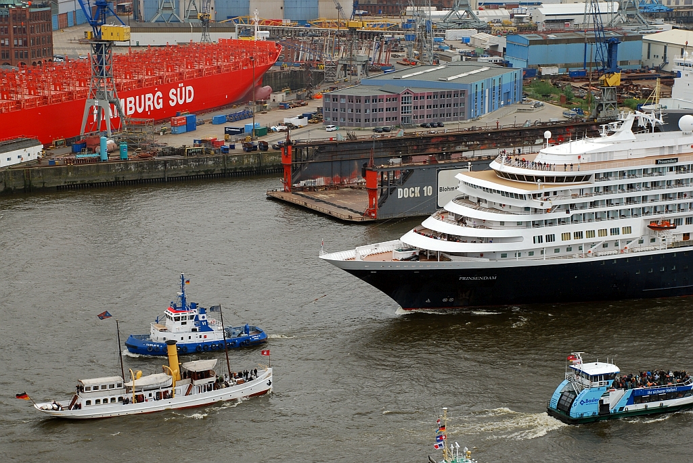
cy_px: 232
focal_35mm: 87
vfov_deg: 15.7
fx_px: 1676
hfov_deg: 23.4
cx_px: 346
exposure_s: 1/160
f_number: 9
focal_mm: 58
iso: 200
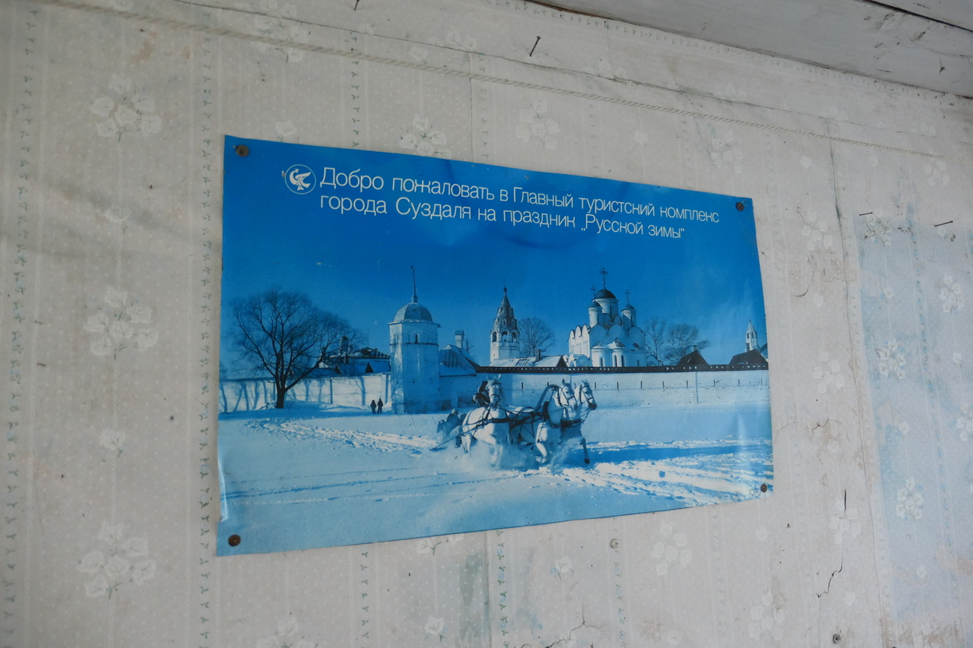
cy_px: 324
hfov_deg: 73.8
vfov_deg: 53.1
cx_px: 486
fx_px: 649
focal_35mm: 24
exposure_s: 1/60
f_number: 3.3
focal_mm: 8.8
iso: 500
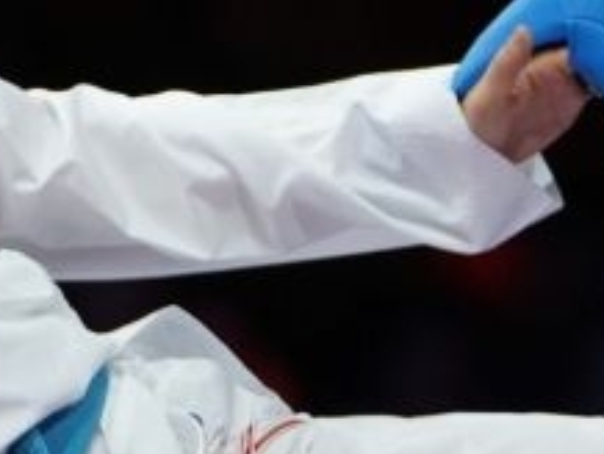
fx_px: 25782
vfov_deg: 1.0
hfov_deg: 1.3
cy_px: 418
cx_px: 546
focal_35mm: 1476
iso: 800
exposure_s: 1/1000
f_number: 2.8
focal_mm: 186
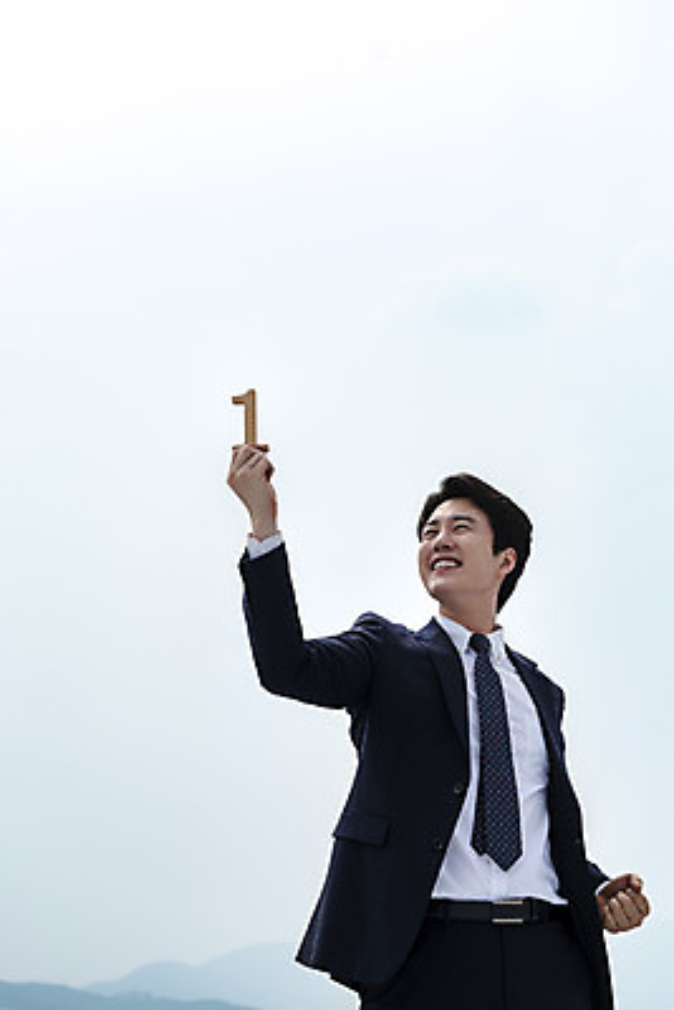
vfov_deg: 36.2
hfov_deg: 24.6
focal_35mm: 55
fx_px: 1543
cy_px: 505
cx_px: 337
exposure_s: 1/2500
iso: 400
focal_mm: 55
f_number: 5.6
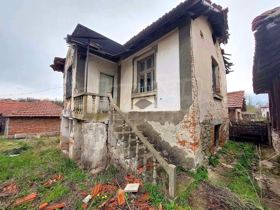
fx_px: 105
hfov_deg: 106.2
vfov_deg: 89.9
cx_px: 140
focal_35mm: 13
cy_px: 105
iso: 50
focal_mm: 1.74
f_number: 2.2
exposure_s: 1/416
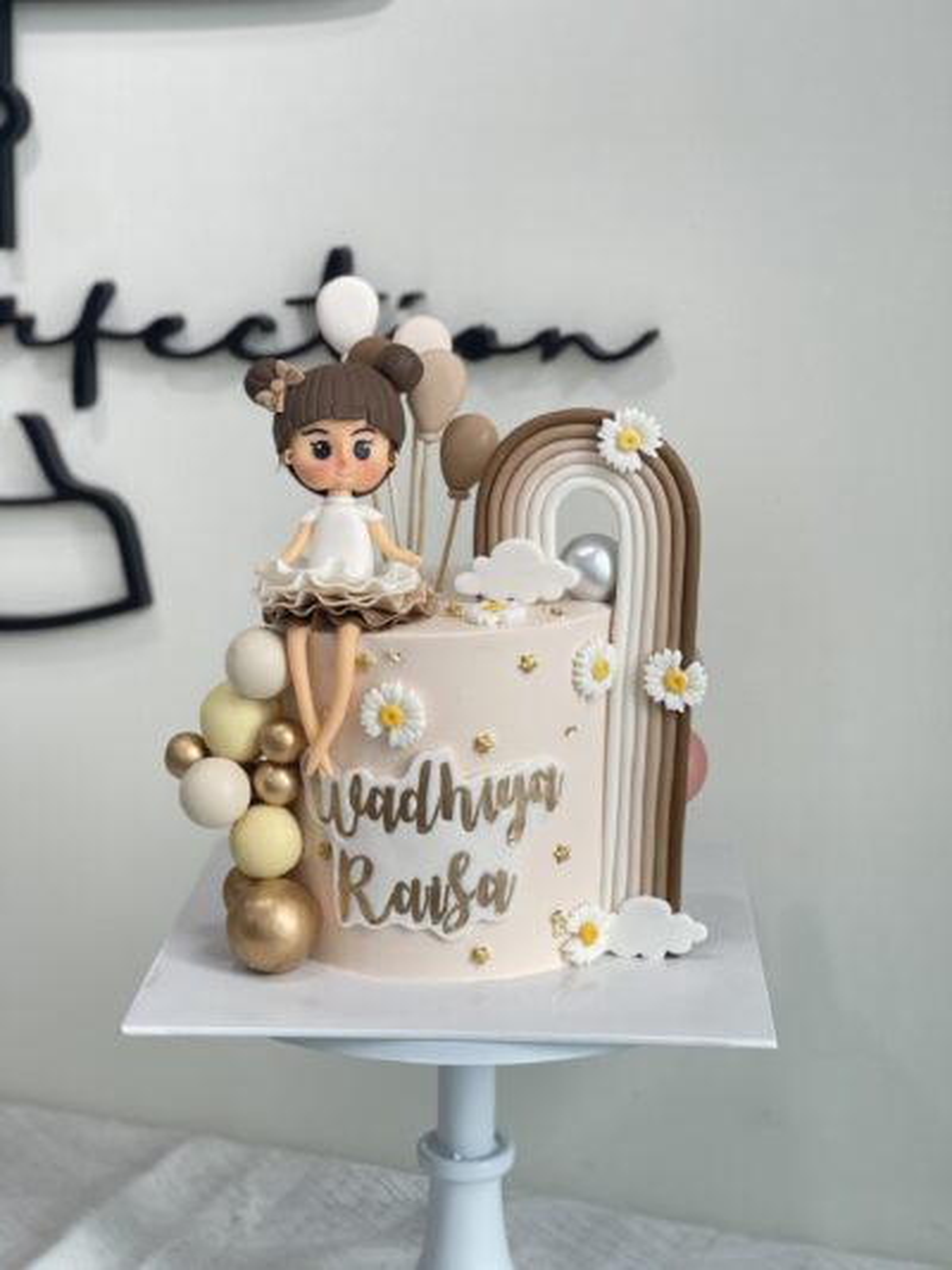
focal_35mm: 64
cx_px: 476
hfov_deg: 22.9
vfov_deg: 30.3
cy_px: 635
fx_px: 2346
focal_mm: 7.5
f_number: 2.2
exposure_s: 1/100
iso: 80
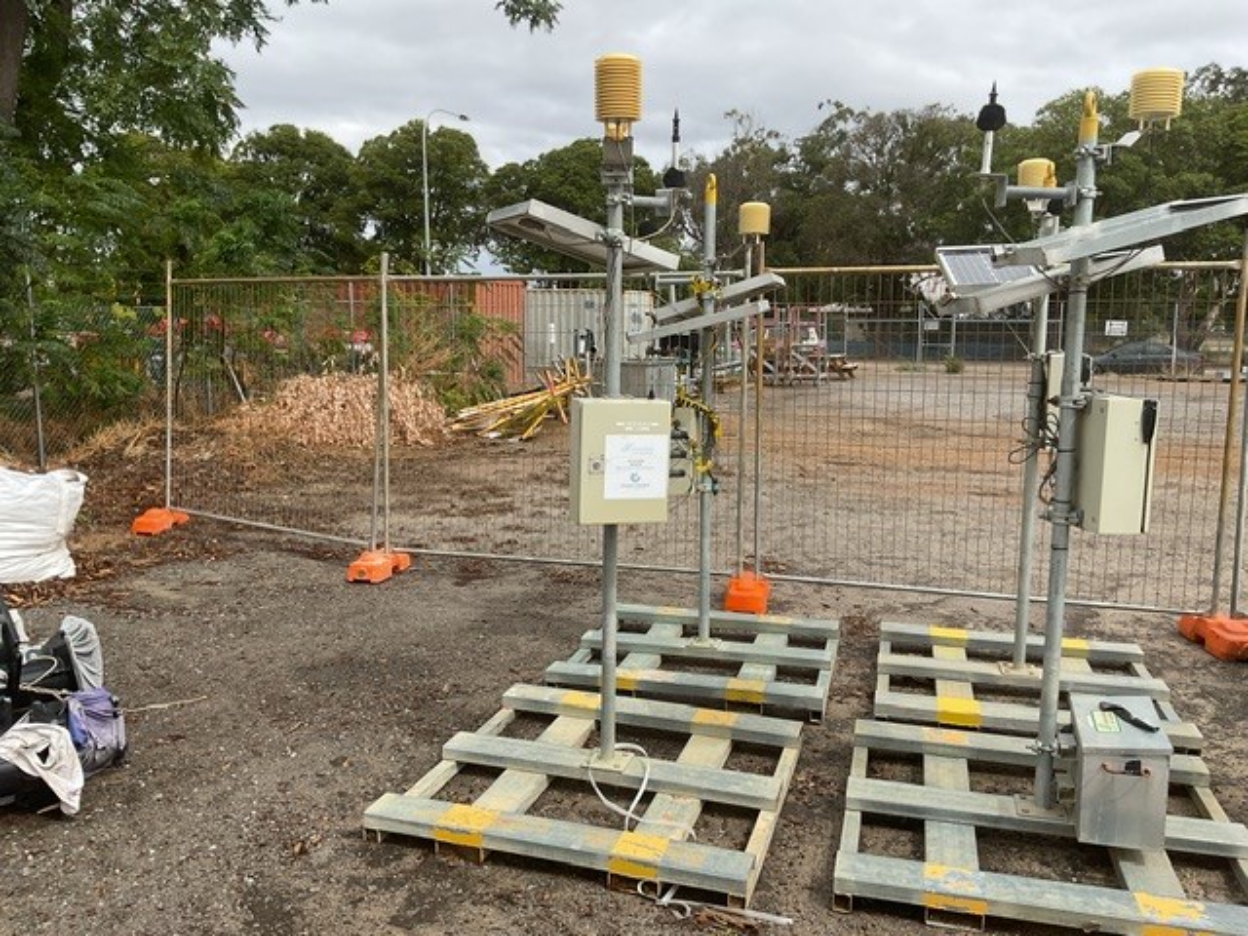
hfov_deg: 61.7
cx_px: 624
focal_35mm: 29
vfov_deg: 48.2
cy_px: 468
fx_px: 1046
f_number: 1.8
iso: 16
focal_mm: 3
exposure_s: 1/1730
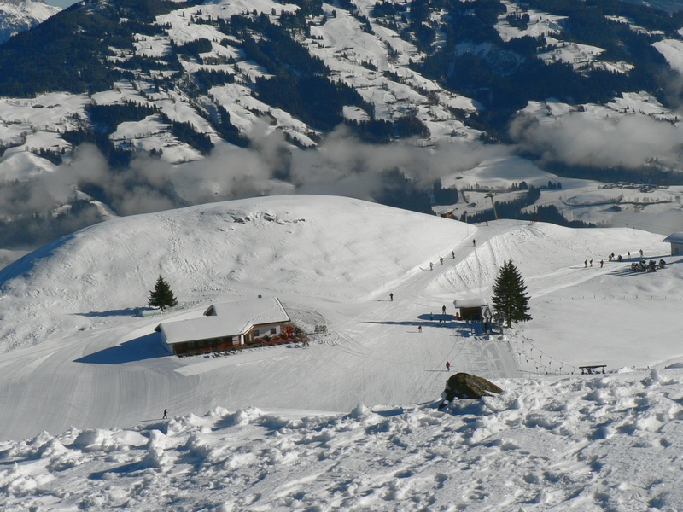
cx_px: 342
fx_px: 1717
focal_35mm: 87
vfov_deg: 17.0
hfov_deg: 22.5
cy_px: 256
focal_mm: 14.5
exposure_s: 1/1000
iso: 80
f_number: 5.6
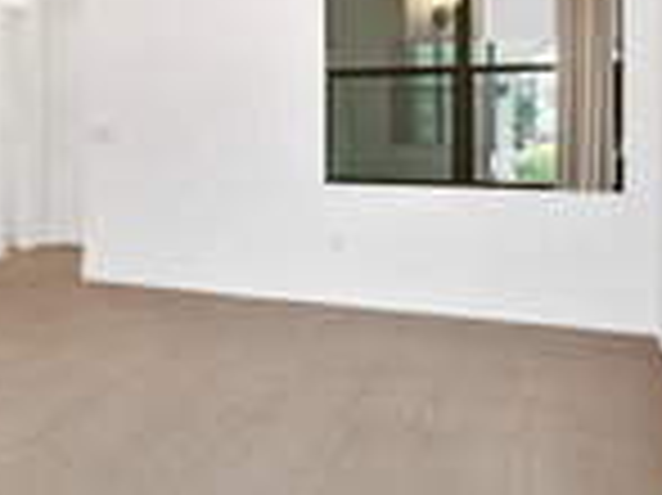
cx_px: -360
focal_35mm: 47
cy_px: 144
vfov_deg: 30.5
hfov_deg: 26.8
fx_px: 898
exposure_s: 1/15
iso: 720
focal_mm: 10
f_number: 8
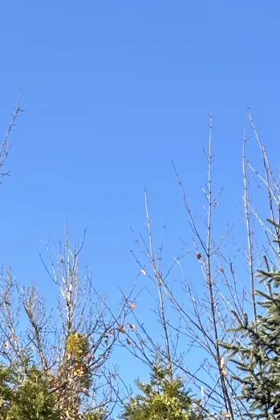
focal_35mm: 111
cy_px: 650
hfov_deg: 12.3
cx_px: 43
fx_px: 1296
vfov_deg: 16.6
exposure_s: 1/1048
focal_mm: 5.7
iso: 50
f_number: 1.5
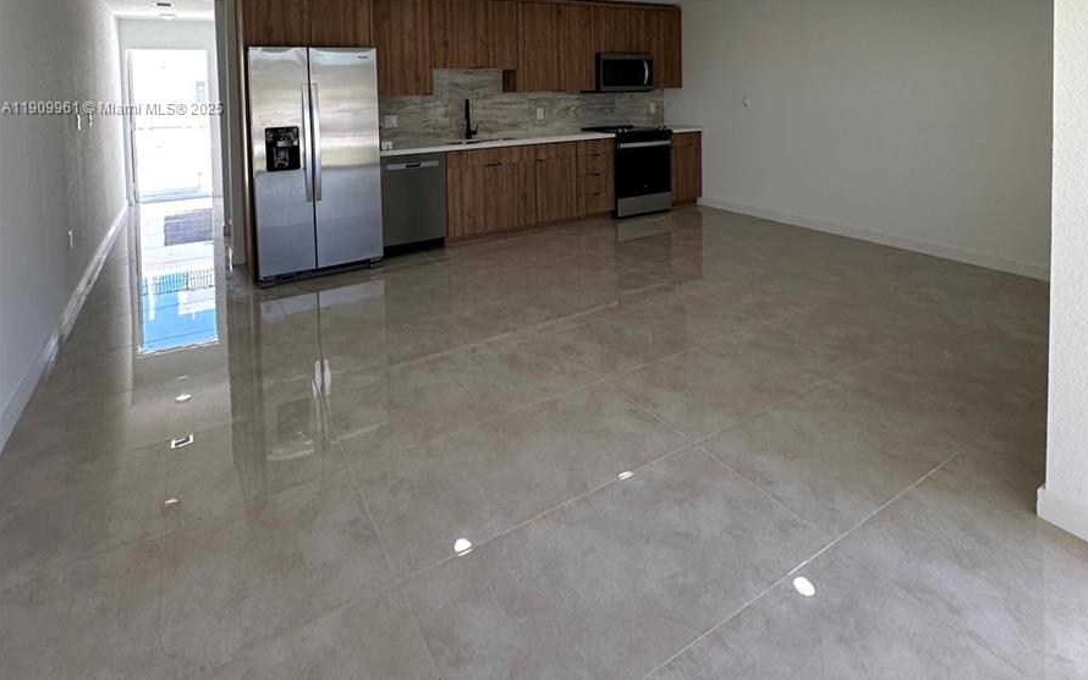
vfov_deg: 54.3
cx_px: 548
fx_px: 593
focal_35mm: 20
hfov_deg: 85.1
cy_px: 109
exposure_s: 1/120
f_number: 2.2
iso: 64
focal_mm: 2.22
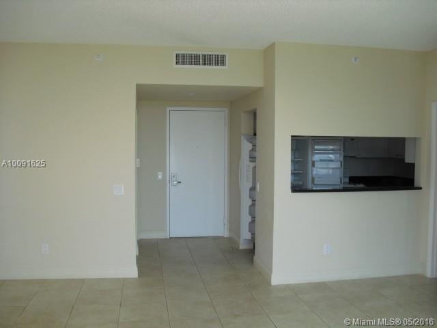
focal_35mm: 36
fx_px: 454
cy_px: 164
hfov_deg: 51.4
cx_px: 218
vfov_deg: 39.7
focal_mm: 6.3
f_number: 3.1
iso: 100
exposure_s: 1/80
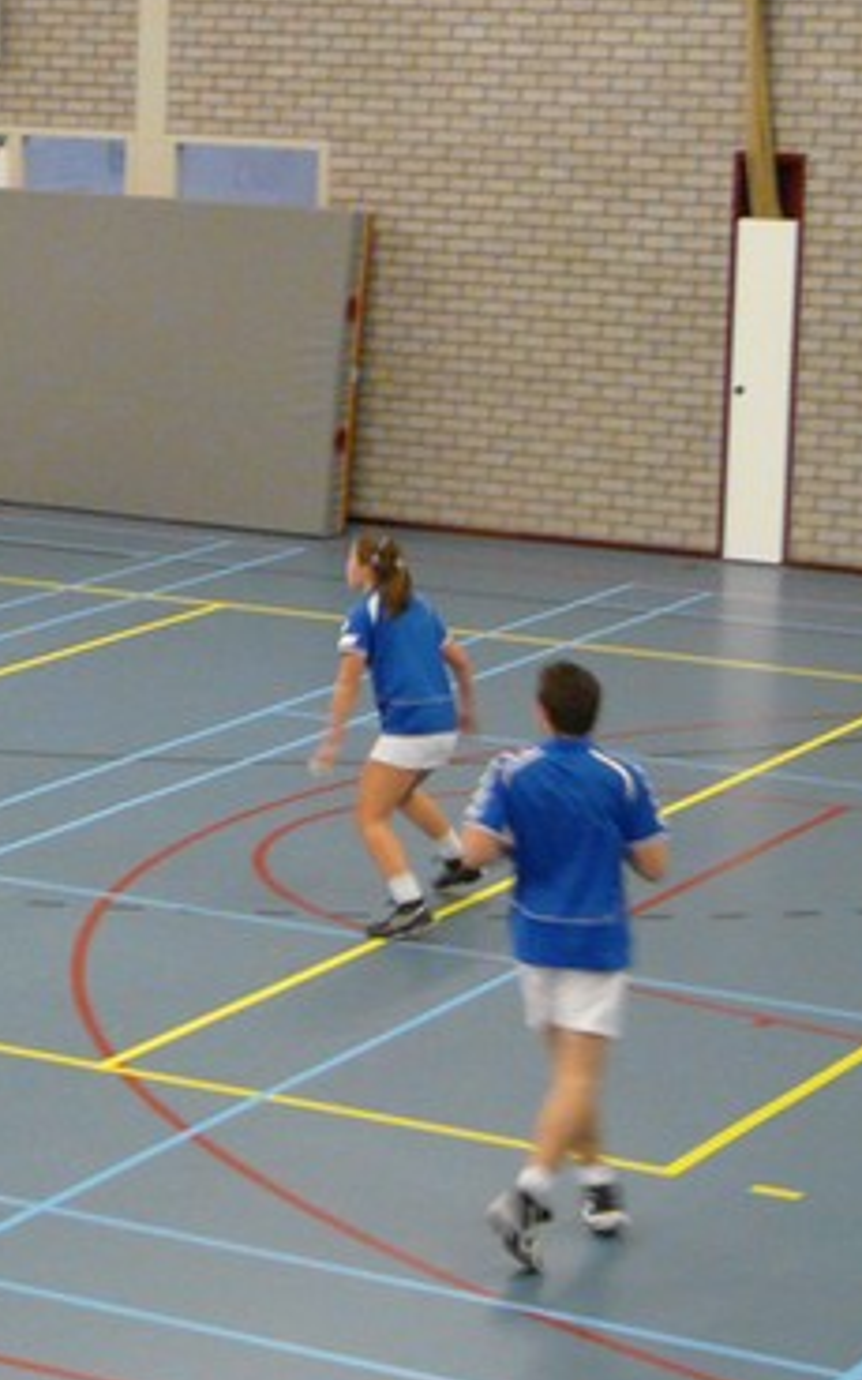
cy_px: 435
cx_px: -746
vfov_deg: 16.8
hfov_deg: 9.9
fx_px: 4661
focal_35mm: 124
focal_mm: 6.8
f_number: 3.2
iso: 200
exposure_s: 1/20
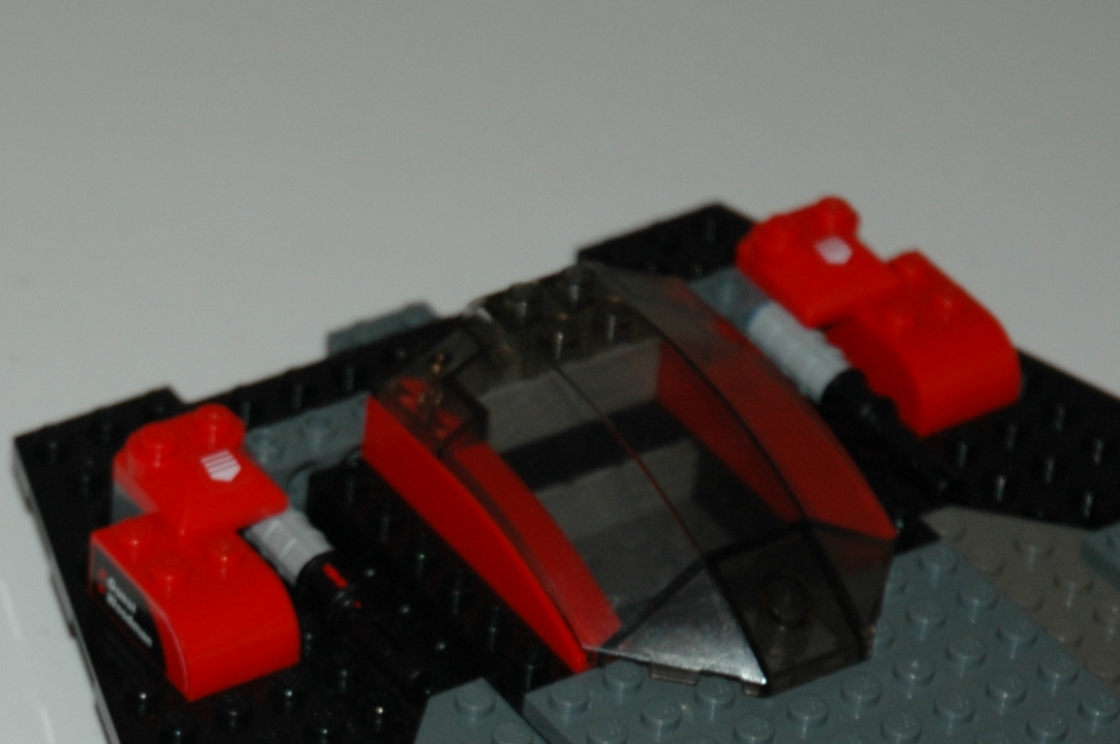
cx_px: 202
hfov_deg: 10.1
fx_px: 6308
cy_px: 796
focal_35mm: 203
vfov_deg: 6.7
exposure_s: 1/60
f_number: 4.5
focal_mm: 52
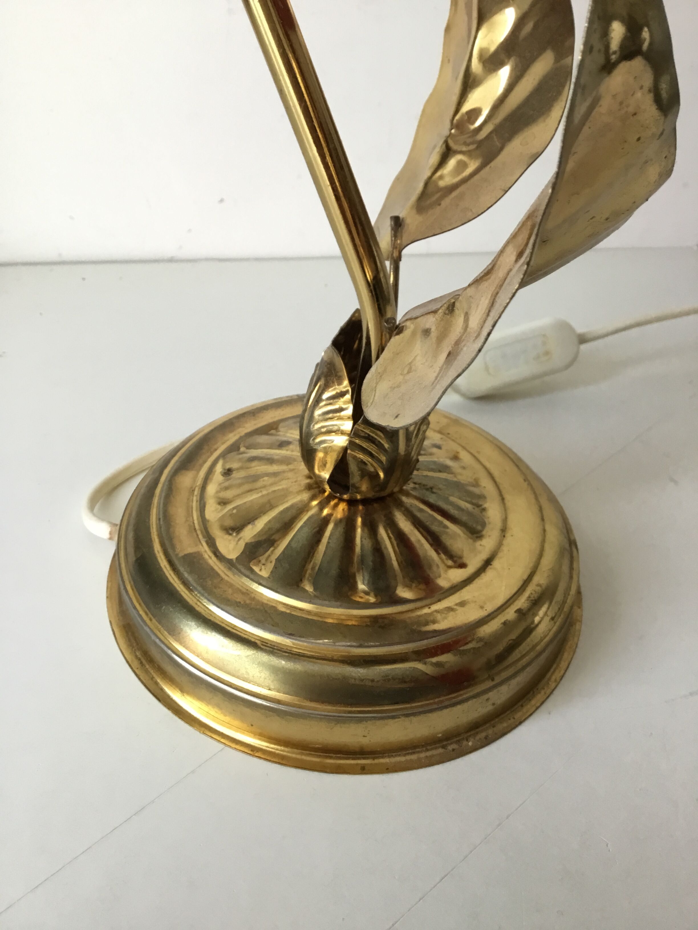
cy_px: 465
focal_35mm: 31
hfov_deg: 45.4
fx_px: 833
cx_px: 349
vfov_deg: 58.4
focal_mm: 3.3
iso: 80
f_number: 2.4
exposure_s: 1/33
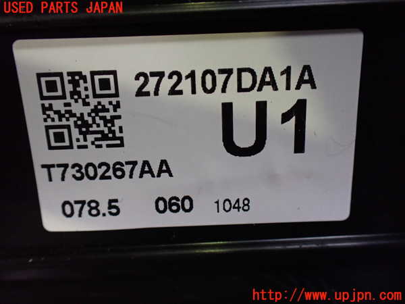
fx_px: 351
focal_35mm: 30
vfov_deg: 46.8
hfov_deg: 60.0
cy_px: 152
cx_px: 202
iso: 800
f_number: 2.3
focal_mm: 5.4
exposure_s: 1/50
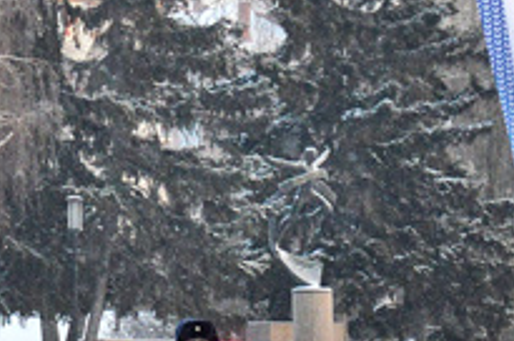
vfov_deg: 2.1
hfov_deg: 3.1
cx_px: -747
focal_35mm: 660
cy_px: 28
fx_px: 9408
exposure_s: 1/320
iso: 400
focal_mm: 75
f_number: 5.6
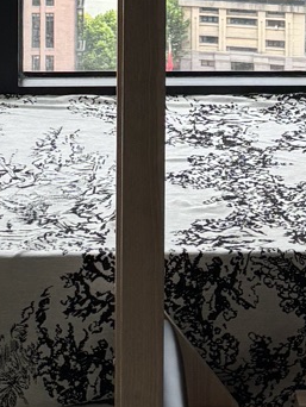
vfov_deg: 12.1
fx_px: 1789
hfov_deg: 9.8
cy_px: -290
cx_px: 131
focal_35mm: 152
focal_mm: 5.96
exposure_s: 1/462
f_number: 1.6
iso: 50
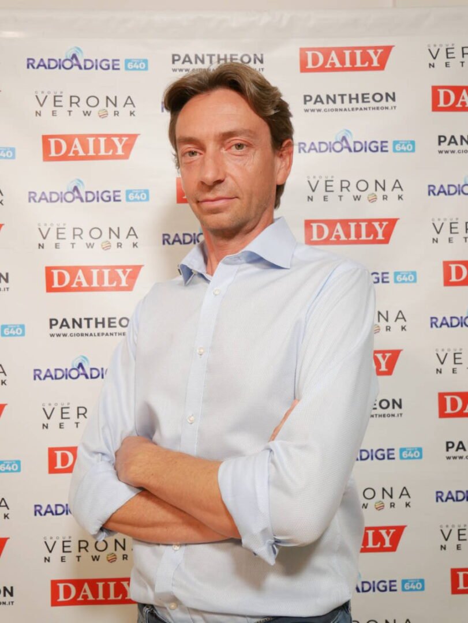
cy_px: 312
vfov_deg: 51.3
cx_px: 234
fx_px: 648
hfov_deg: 39.7
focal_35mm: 36
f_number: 3.9
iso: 800
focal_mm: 18
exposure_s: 1/60
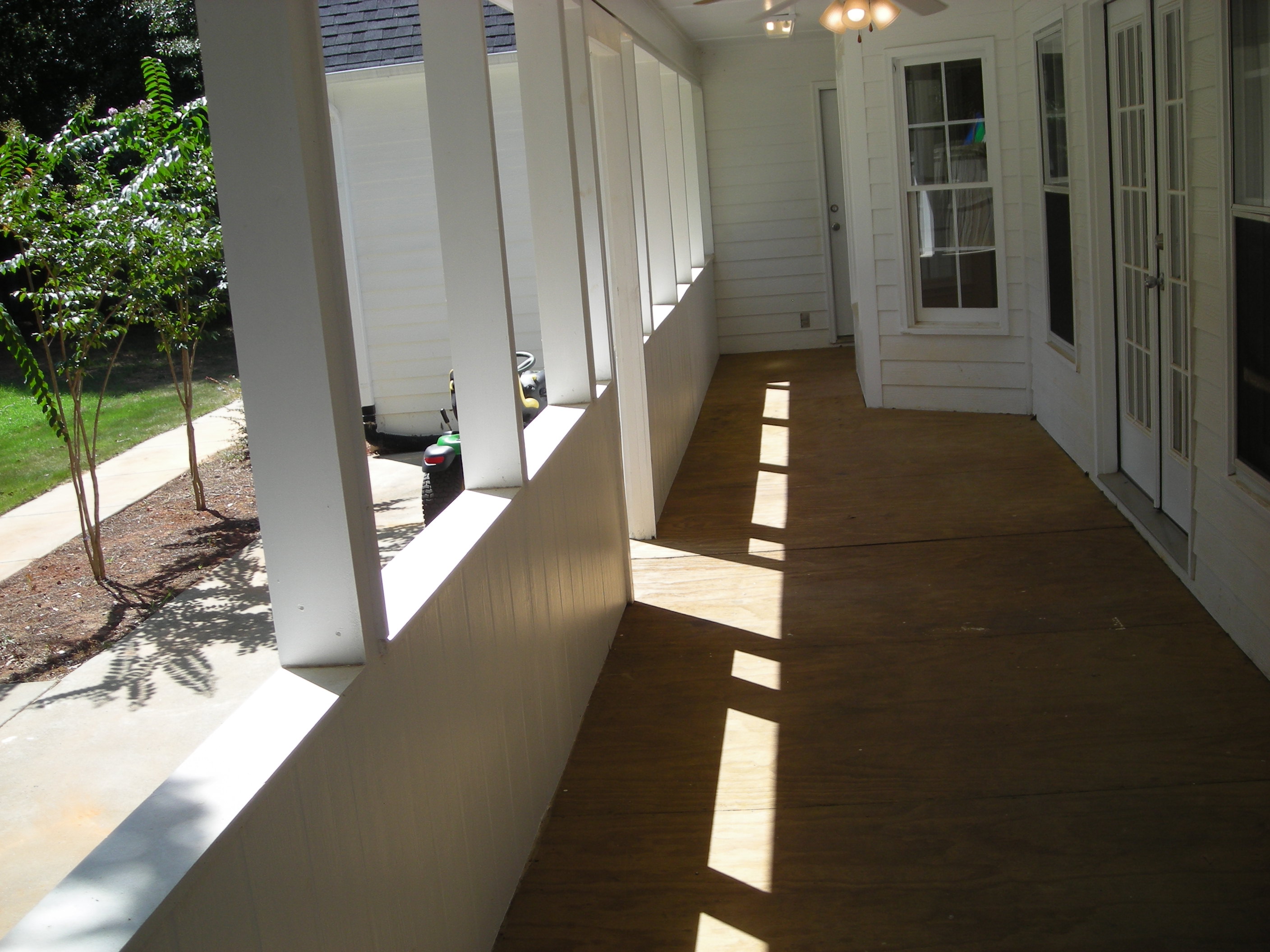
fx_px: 1394
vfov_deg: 37.7
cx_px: 635
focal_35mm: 38
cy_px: 476
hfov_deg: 49.0
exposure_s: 1/309
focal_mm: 6.3
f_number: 3.2
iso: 50
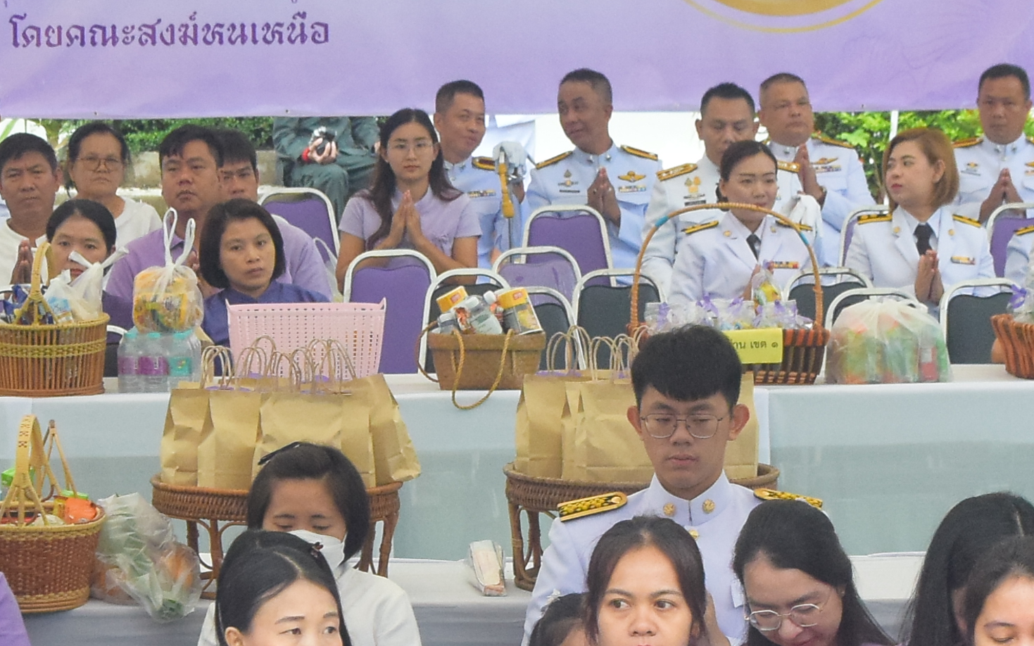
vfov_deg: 6.2
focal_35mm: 211
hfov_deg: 10.0
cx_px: 657
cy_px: 577
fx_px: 5933
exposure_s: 1/250
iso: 2000
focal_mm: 45
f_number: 8
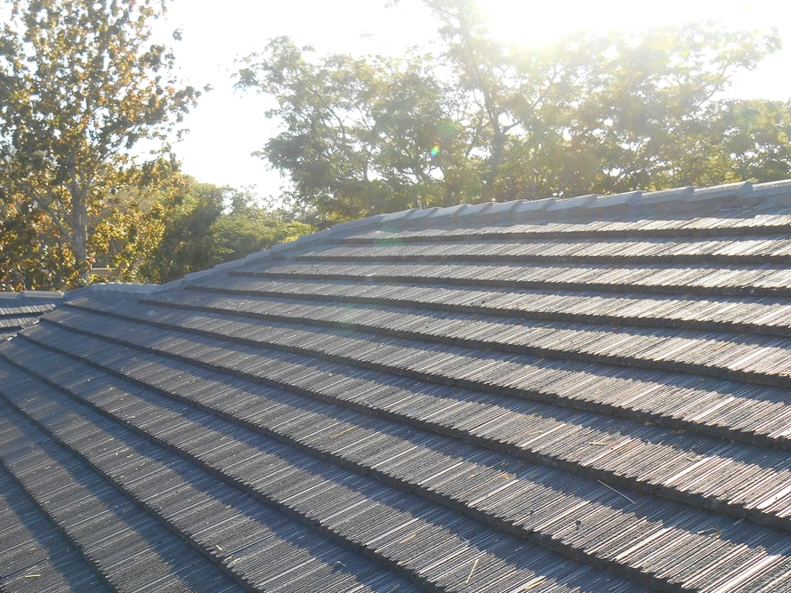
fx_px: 891
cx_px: 274
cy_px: 417
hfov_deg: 47.2
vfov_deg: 36.3
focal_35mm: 39
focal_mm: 4.7
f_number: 3.4
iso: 80
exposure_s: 1/250
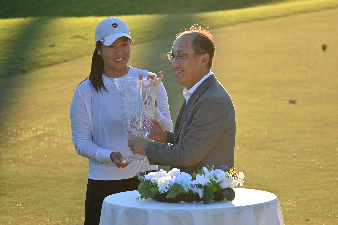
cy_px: 112
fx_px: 3521
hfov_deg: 5.5
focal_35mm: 375
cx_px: 169
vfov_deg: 3.7
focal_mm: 250
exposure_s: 1/400
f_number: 6.3
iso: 500
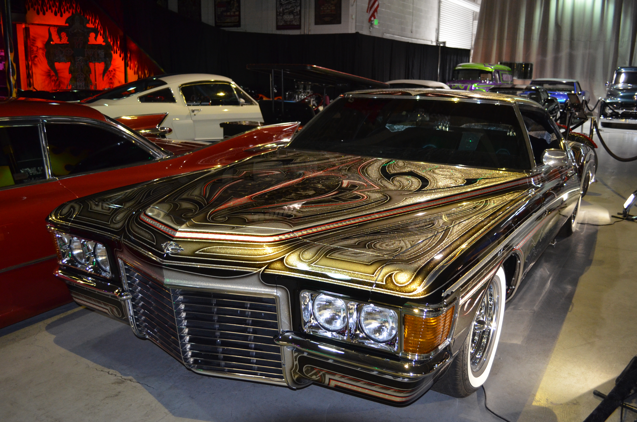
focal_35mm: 33
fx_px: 583
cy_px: 211
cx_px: 318
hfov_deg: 57.3
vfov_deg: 39.8
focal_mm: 22
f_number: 4
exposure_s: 1/60
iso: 1400
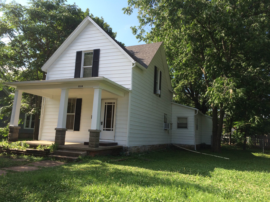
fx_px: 226
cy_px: 101
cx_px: 135
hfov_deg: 61.7
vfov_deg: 48.2
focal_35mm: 29
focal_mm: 4.15
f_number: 2.2
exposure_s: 1/977
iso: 32
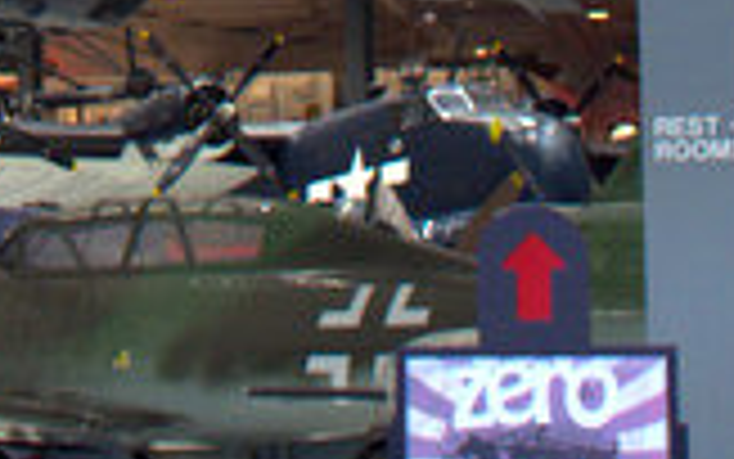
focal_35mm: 173
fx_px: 3462
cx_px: 5
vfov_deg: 7.3
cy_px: -497
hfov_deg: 12.0
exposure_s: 1/20
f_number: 3.5
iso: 500
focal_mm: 18
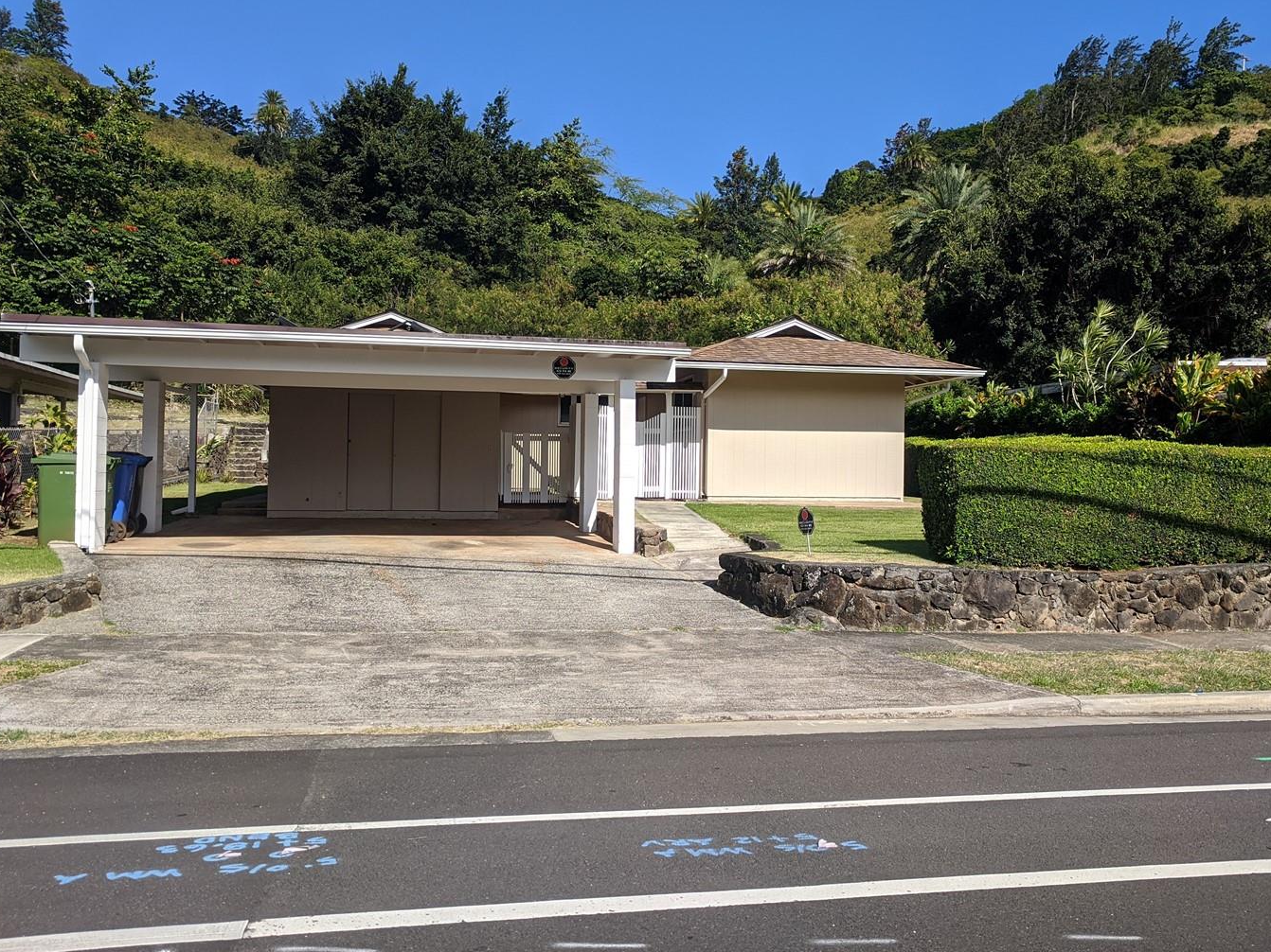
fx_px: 1138
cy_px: 430
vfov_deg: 45.4
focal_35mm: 31
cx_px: 699
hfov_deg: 58.2
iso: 50
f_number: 2
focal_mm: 4.67
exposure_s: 1/2165
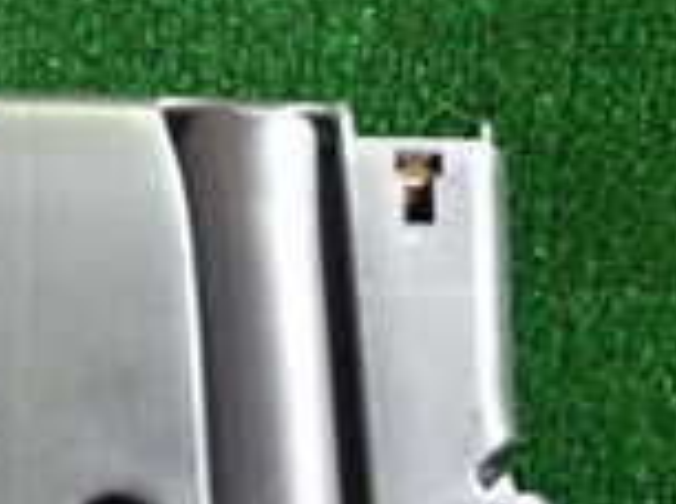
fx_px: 2299
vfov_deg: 11.9
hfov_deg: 16.2
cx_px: -84
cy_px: 760
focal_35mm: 118
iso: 640
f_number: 2.3
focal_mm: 5.4
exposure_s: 1/30
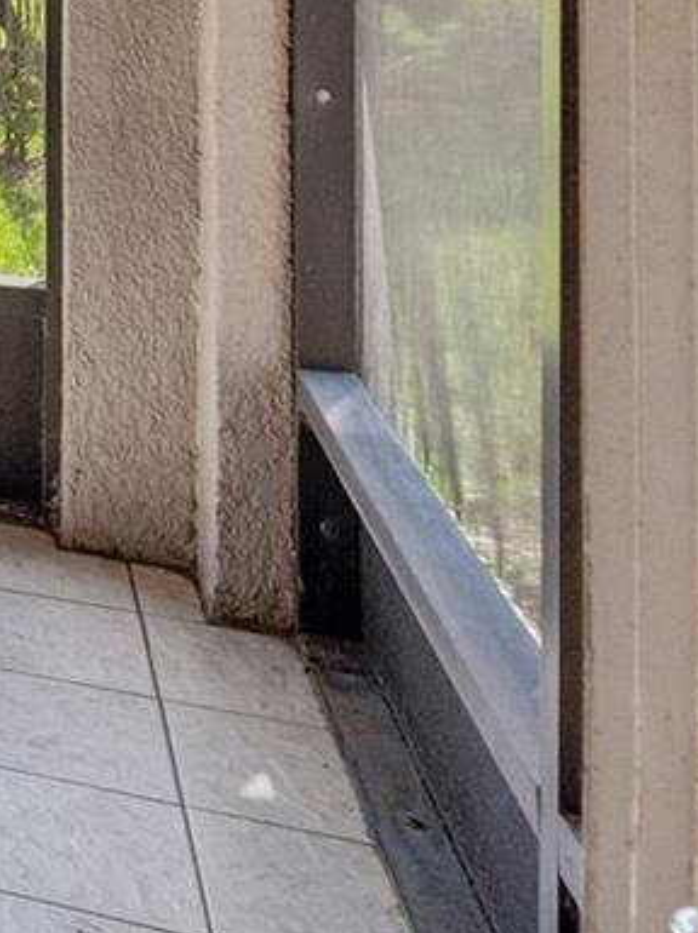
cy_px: -167
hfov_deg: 15.9
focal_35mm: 60
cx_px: -860
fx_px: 1616
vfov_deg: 28.3
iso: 100
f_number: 7.1
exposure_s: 1/250
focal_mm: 10
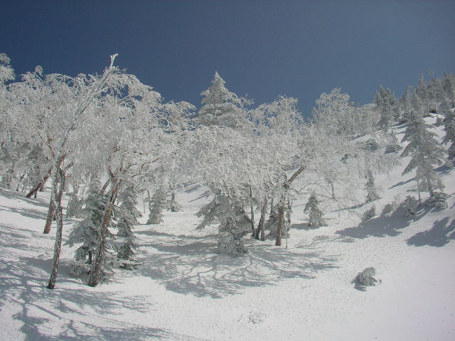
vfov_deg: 38.7
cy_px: 170
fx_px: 486
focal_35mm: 37
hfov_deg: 50.1
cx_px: 228
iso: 50
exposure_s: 1/2000
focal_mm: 5.7
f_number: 6.9
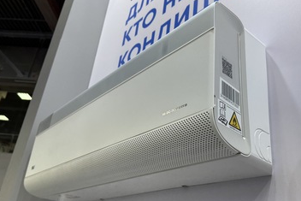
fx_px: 284
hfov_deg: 55.6
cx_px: 173
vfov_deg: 38.8
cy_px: 119
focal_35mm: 34
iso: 64
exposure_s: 1/100
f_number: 1.78
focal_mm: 6.76
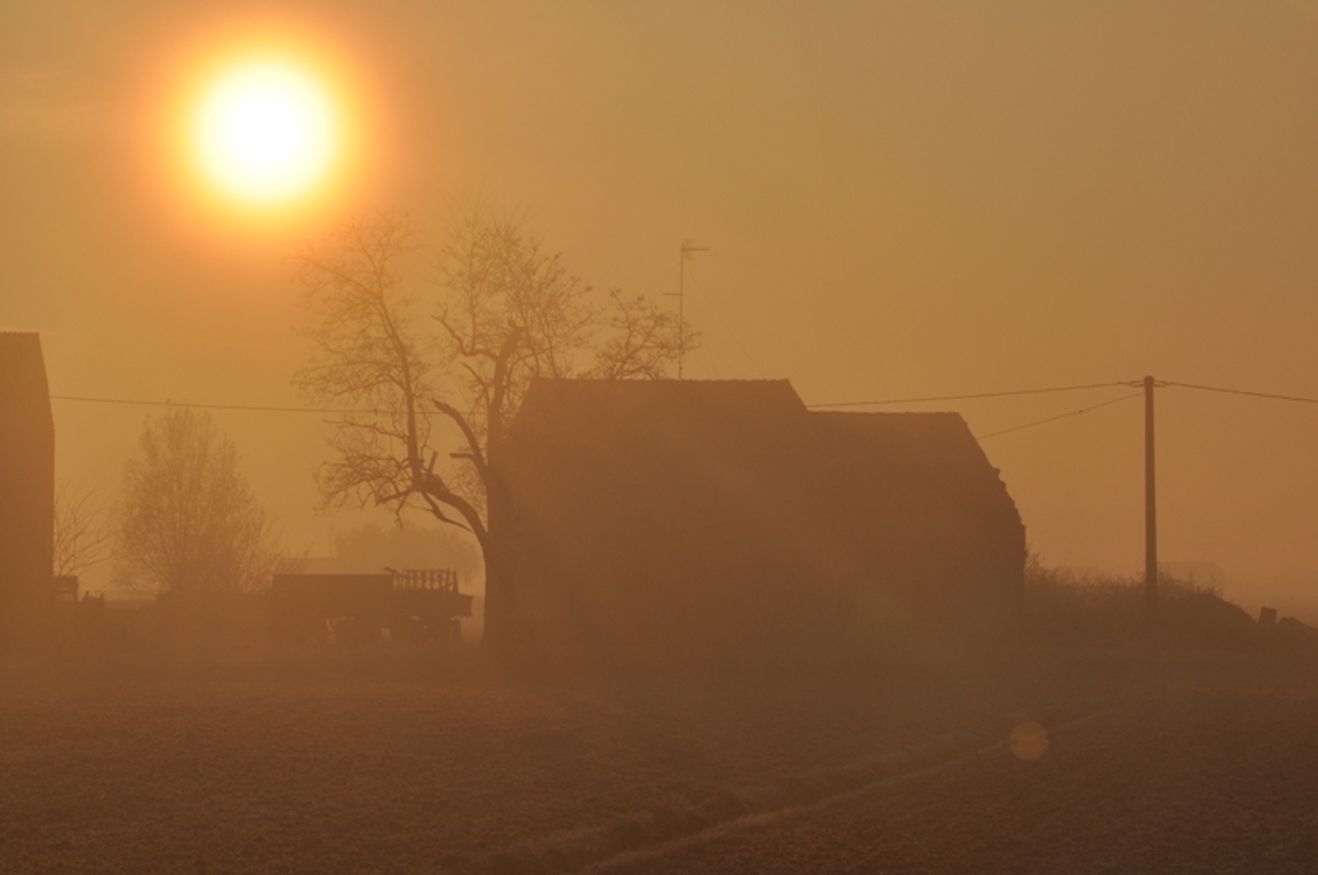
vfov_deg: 11.4
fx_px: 4387
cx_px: 659
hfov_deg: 17.1
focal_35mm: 120
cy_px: 438
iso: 200
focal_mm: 80
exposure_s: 1/500
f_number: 18
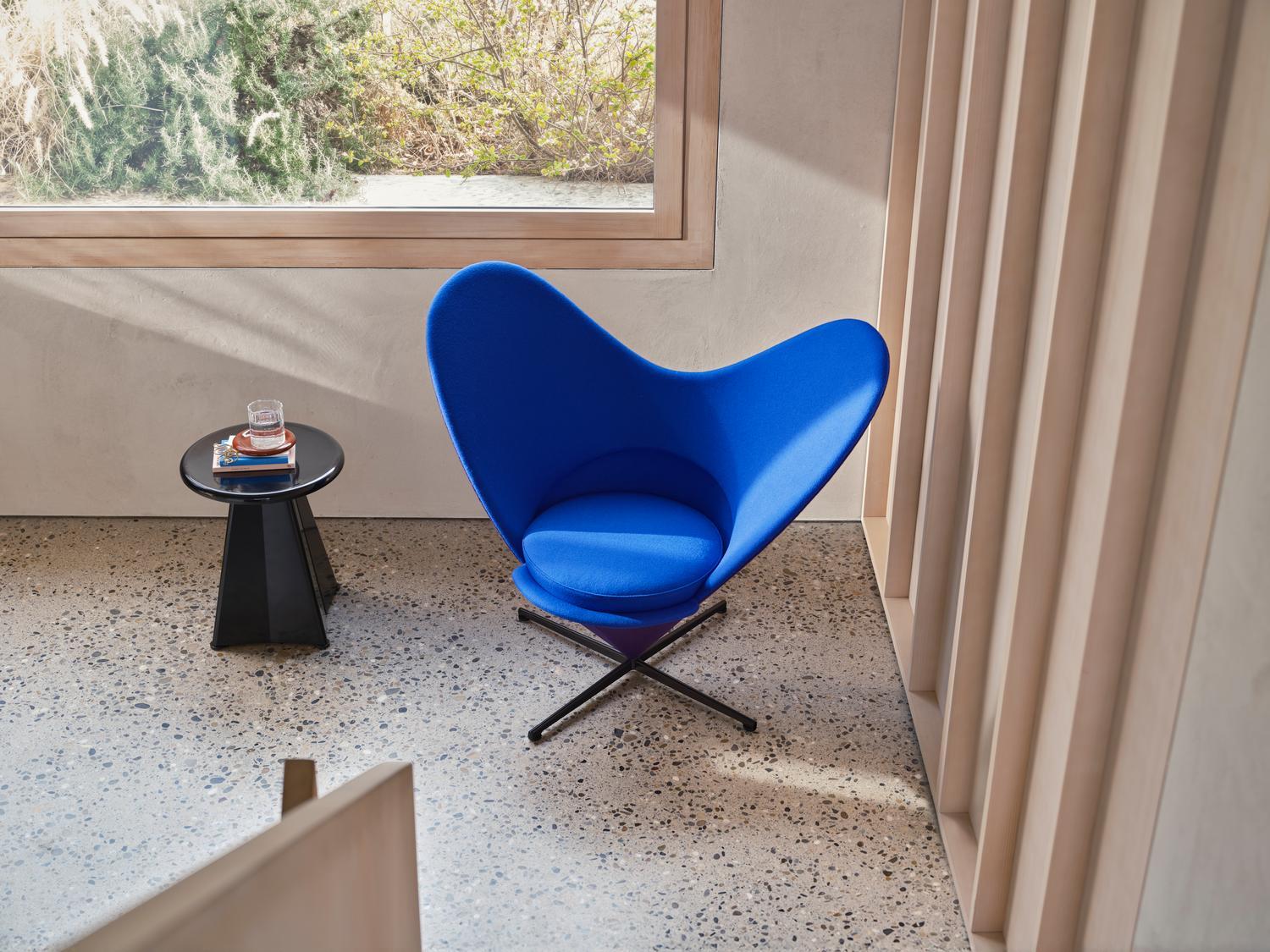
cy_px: 476
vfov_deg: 28.6
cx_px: 635
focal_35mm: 51
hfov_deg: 37.5
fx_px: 1871
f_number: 5
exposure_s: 1/8
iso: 200
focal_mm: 65
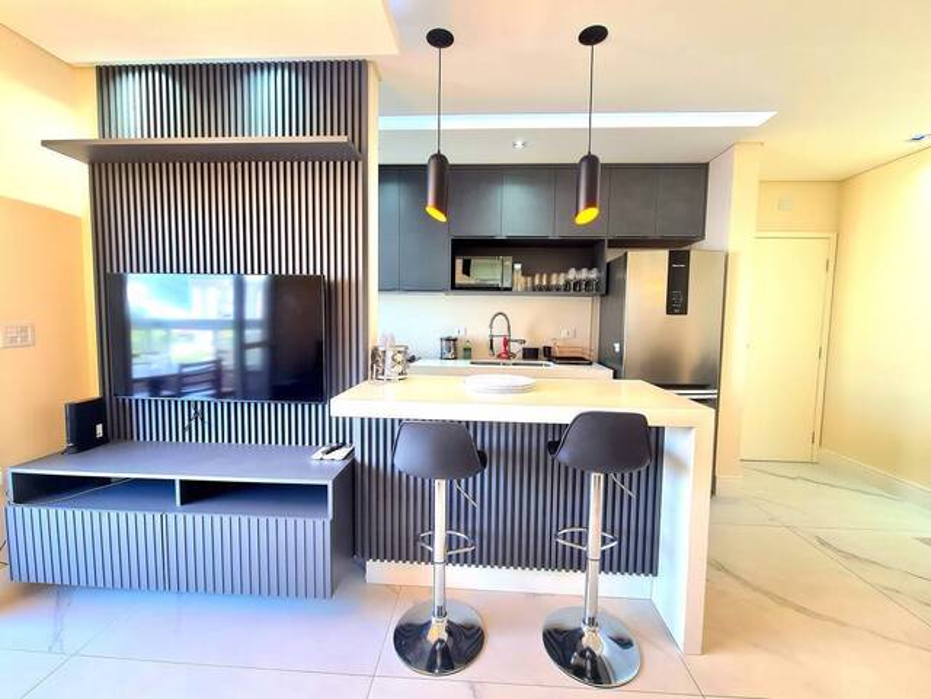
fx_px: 350
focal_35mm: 13
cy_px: 350
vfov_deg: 89.9
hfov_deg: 106.2
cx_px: 466
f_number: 2.2
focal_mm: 2.22
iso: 125
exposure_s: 1/60.2
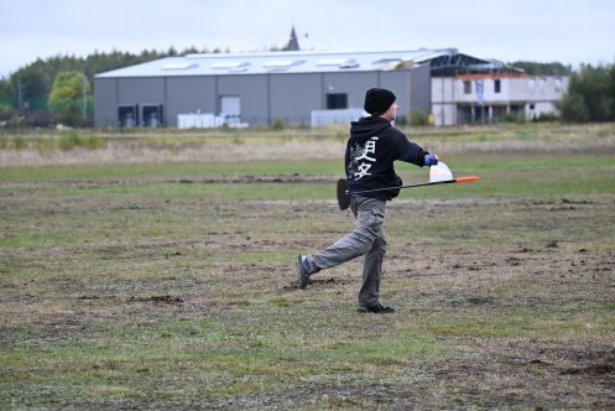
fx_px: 3077
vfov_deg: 7.6
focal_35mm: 180
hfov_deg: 11.4
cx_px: 308
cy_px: 206
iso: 1250
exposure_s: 1/2000
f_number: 5.6
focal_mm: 180
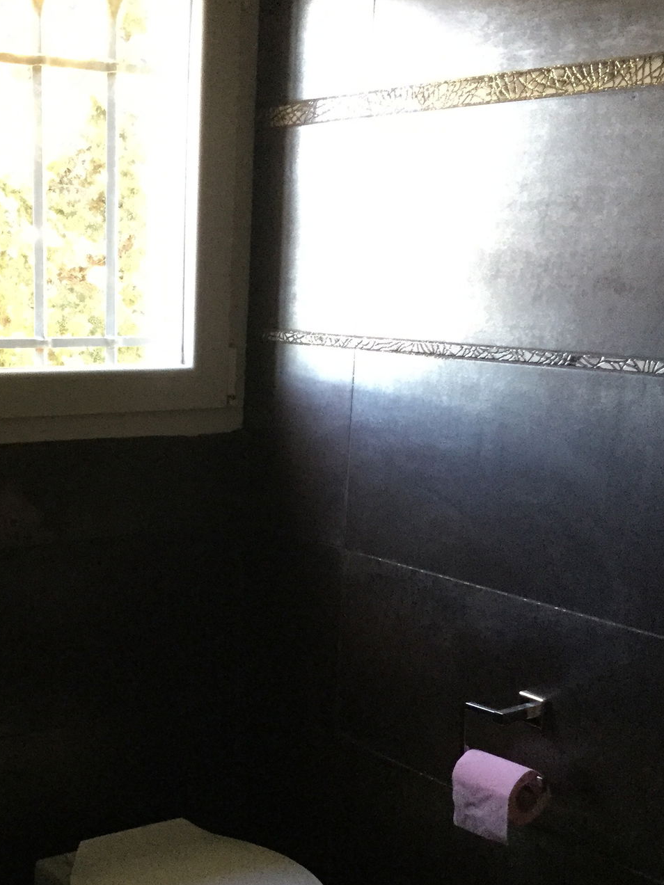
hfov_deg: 27.6
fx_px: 1330
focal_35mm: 52
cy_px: 597
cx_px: 157
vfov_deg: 36.4
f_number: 2.4
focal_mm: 3.3
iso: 250
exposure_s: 1/33
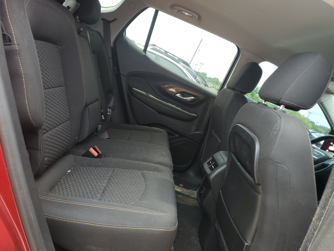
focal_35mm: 26
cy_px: 126
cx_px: 167
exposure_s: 1/256
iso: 50
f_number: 1.5
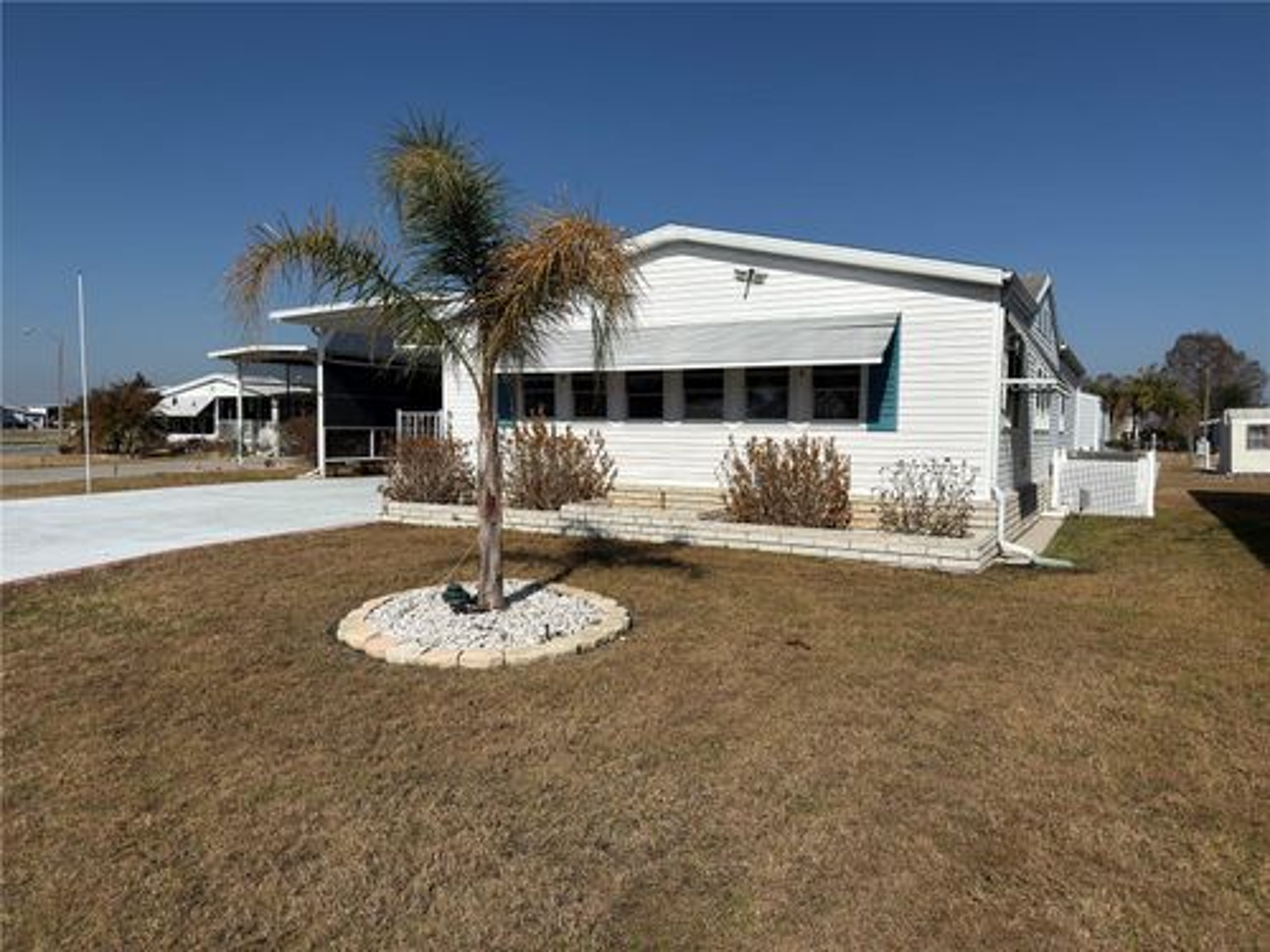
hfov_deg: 71.6
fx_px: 881
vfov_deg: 56.8
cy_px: 476
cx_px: 635
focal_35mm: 24
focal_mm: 6.76
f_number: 1.78
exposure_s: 1/12500
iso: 64
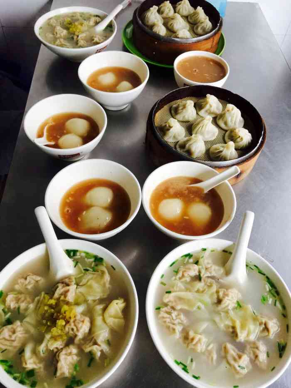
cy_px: 194
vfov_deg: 61.7
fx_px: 325
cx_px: 146
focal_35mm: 29
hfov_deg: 48.2
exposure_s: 1/30
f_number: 2.2
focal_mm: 4.15
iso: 50
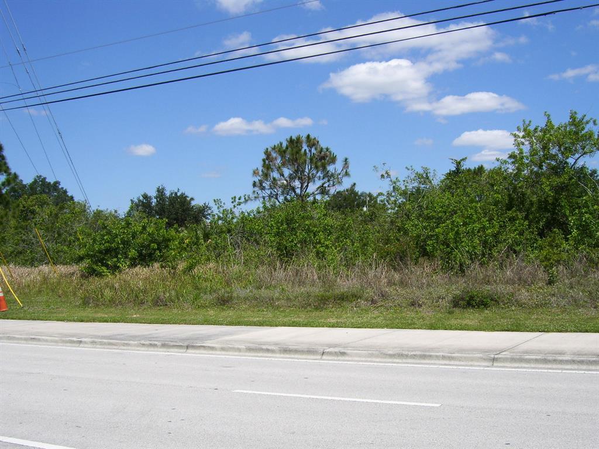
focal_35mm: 45
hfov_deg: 42.1
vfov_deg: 32.2
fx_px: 779
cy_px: 224
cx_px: 300
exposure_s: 1/800
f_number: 5.6
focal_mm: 7.6
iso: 80
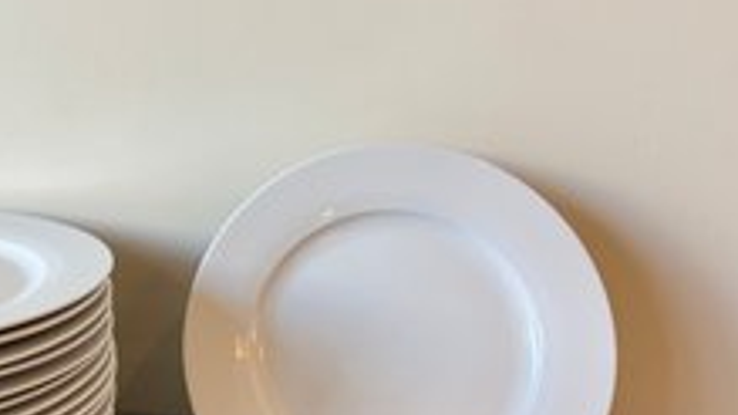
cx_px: 187
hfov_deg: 47.6
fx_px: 802
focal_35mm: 41
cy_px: 295
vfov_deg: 28.7
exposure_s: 1/120
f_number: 1.78
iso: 160
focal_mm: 6.76
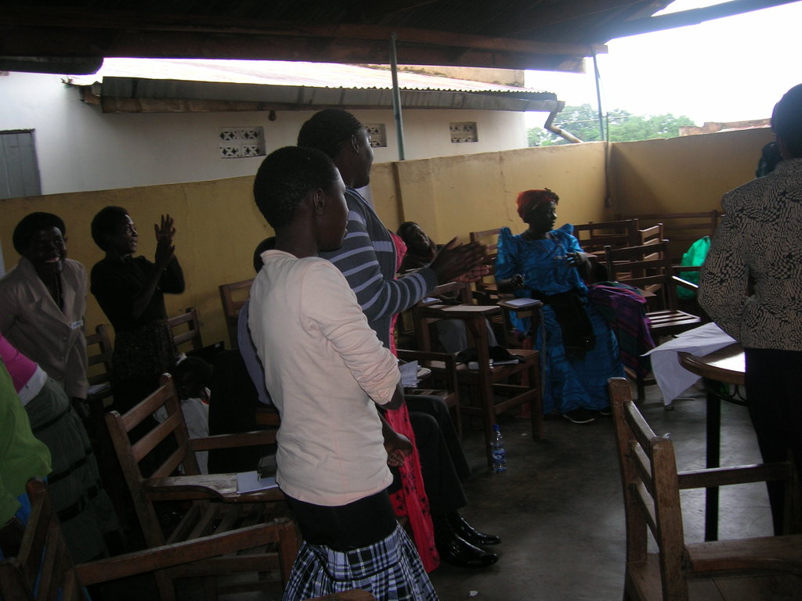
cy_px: 300
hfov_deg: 54.0
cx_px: 401
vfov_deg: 41.8
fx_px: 788
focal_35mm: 34
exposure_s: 1/60.1
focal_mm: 5.7
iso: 50
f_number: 2.9
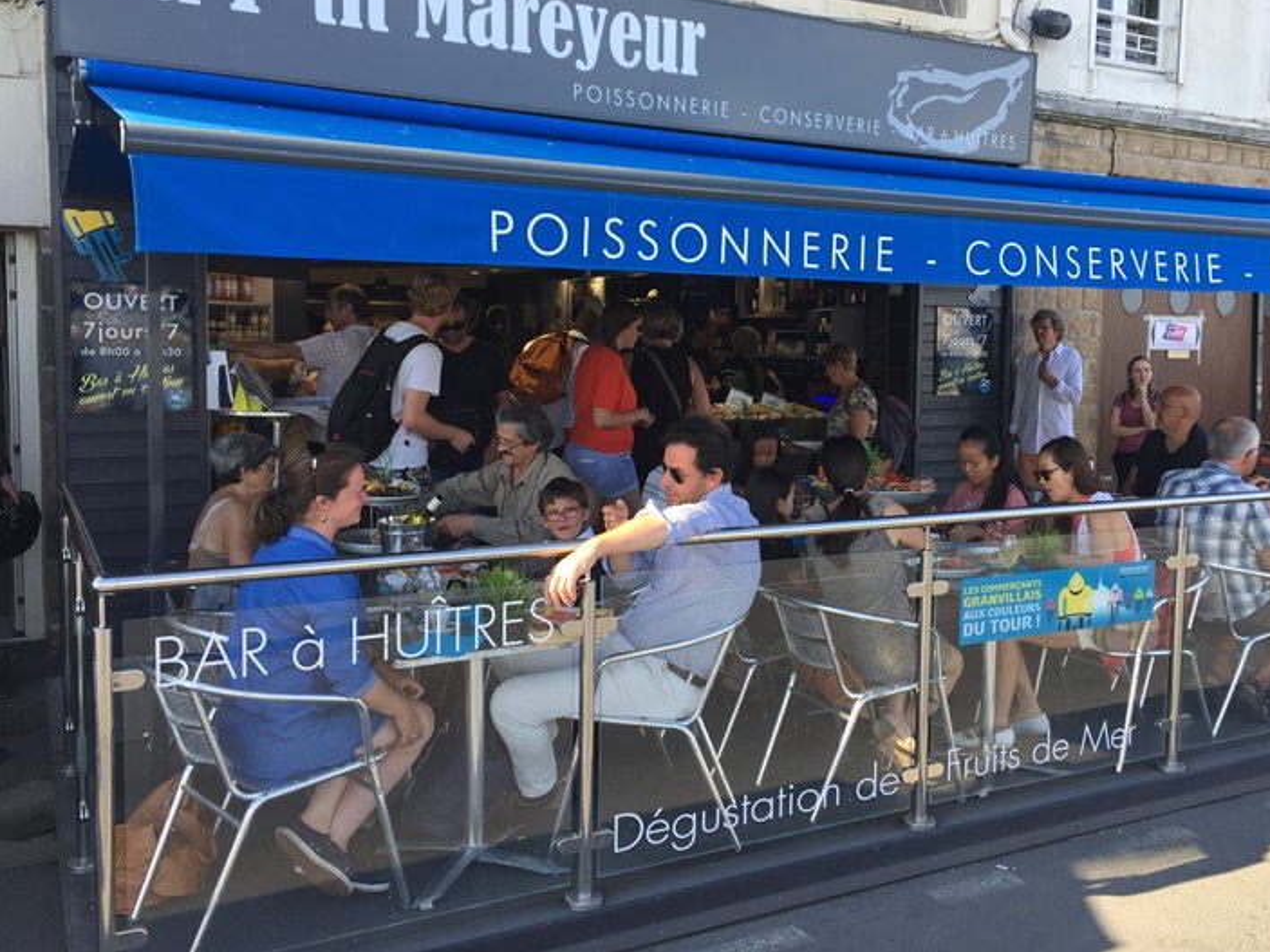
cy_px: 426
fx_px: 1211
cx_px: 721
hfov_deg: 55.2
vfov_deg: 42.9
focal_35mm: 33
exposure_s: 1/363
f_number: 2.2
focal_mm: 4.15
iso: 32
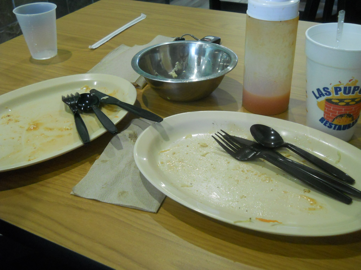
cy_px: 135
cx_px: 180
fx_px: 428
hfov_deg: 45.8
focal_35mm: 41
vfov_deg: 35.1
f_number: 3.1
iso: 400
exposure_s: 1/30
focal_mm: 6.72
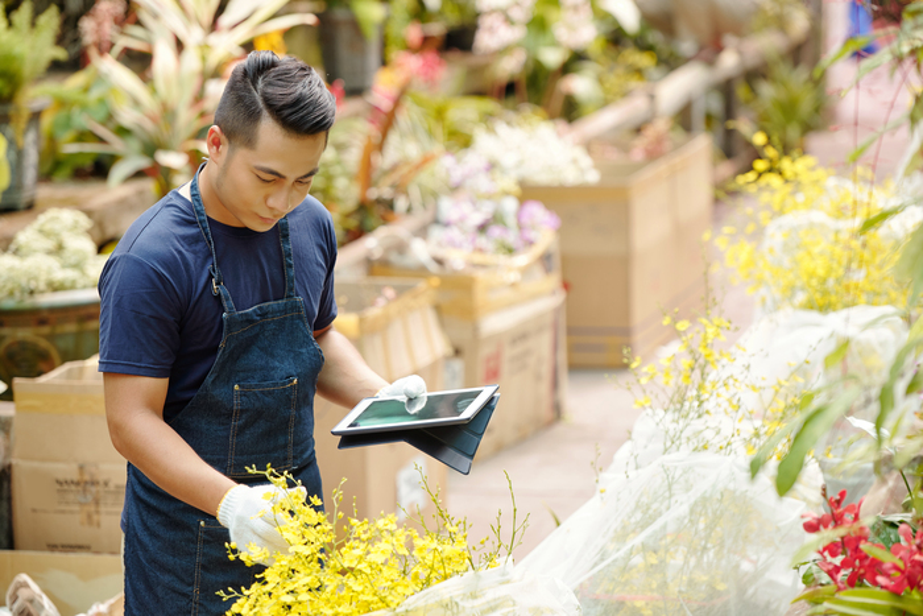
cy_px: 308
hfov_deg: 14.2
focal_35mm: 145
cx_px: 462
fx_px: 3718
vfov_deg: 9.5
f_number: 4
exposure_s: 1/250
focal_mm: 145
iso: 400
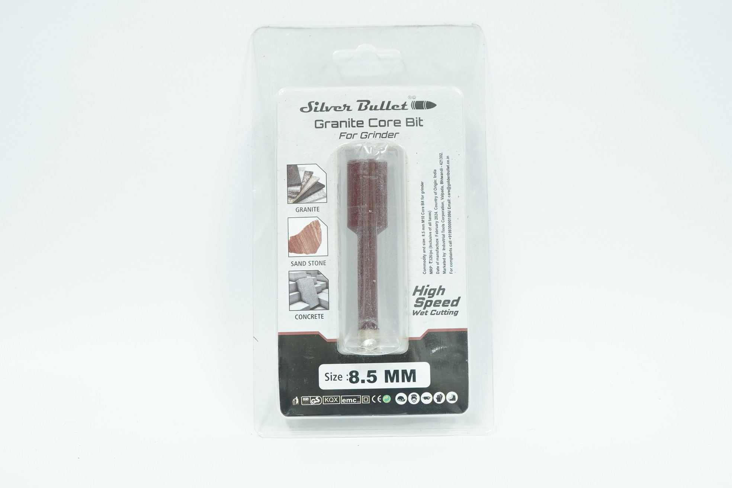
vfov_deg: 24.6
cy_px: 244
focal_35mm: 55
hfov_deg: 36.2
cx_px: 366
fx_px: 1118
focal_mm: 37
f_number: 8
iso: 640
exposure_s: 1/3
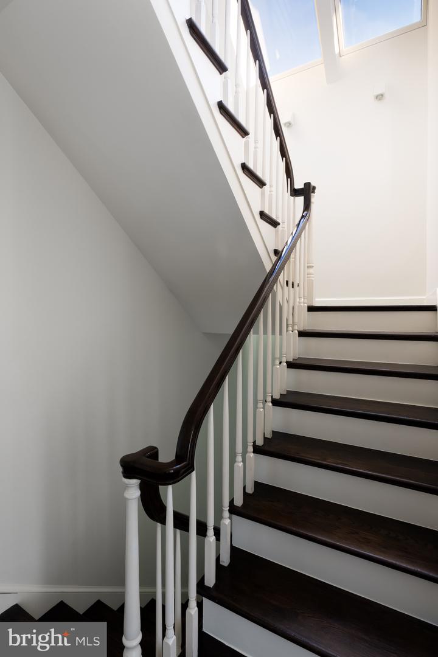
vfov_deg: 93.3
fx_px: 310
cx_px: 219
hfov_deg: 70.4
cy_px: 328
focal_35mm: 17
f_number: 11
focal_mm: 17
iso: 800
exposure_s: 1/60
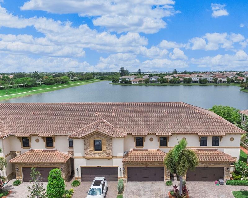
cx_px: 144
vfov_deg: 48.4
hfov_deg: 58.5
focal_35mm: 30
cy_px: 110
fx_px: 220
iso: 100
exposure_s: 1/2500
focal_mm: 4.39
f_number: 2.8
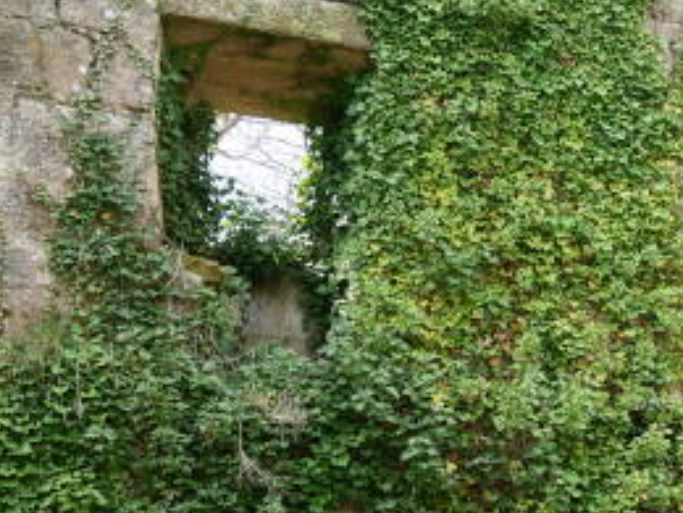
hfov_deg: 30.7
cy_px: 542
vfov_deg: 23.5
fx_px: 1164
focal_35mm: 59
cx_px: 659
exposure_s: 1/160
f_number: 4.5
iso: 200
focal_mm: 12
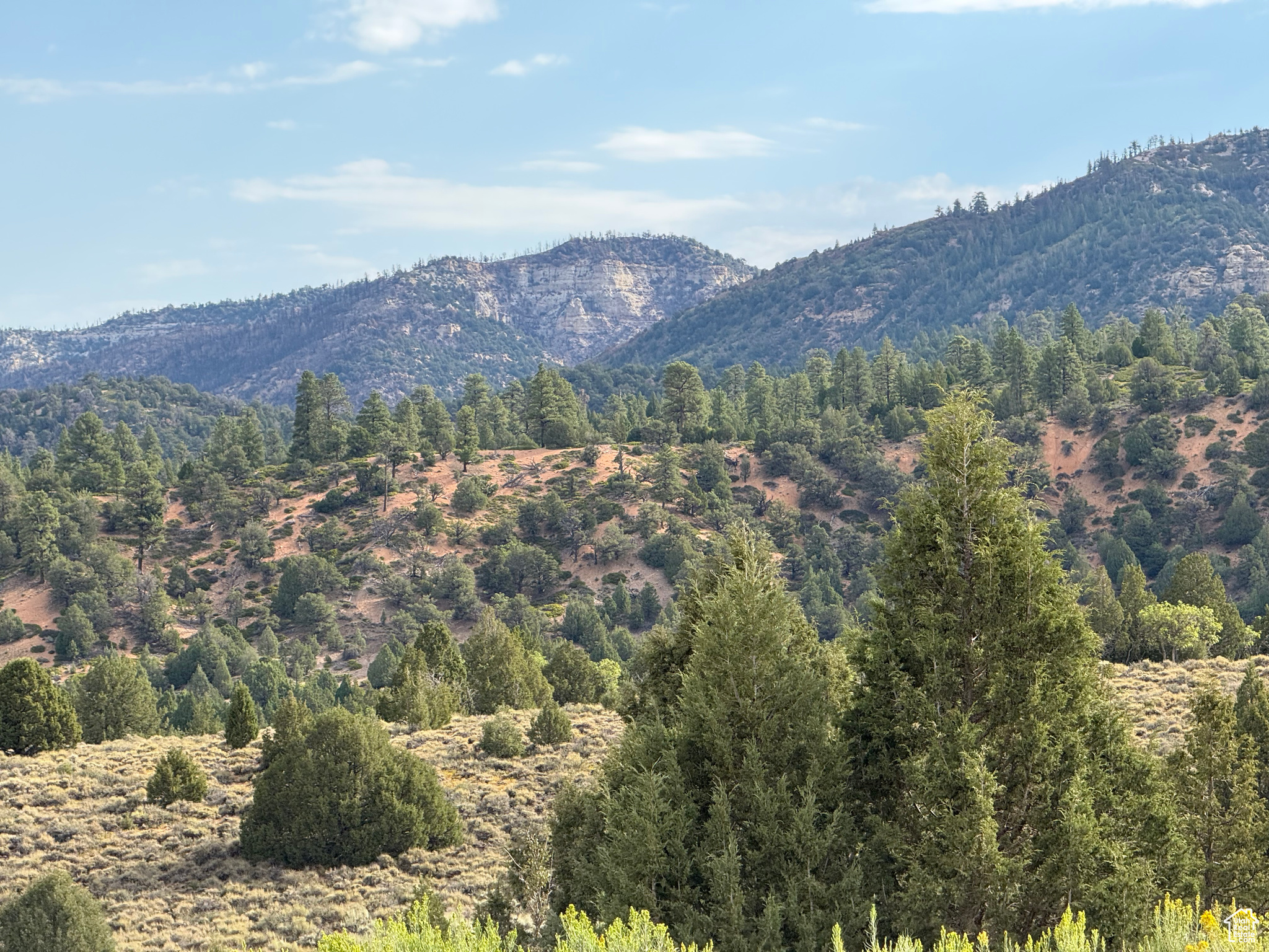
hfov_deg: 16.4
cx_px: 634
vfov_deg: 12.3
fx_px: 4399
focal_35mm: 120
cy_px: 476
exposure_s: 1/811
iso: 64
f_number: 2.8
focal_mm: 15.66
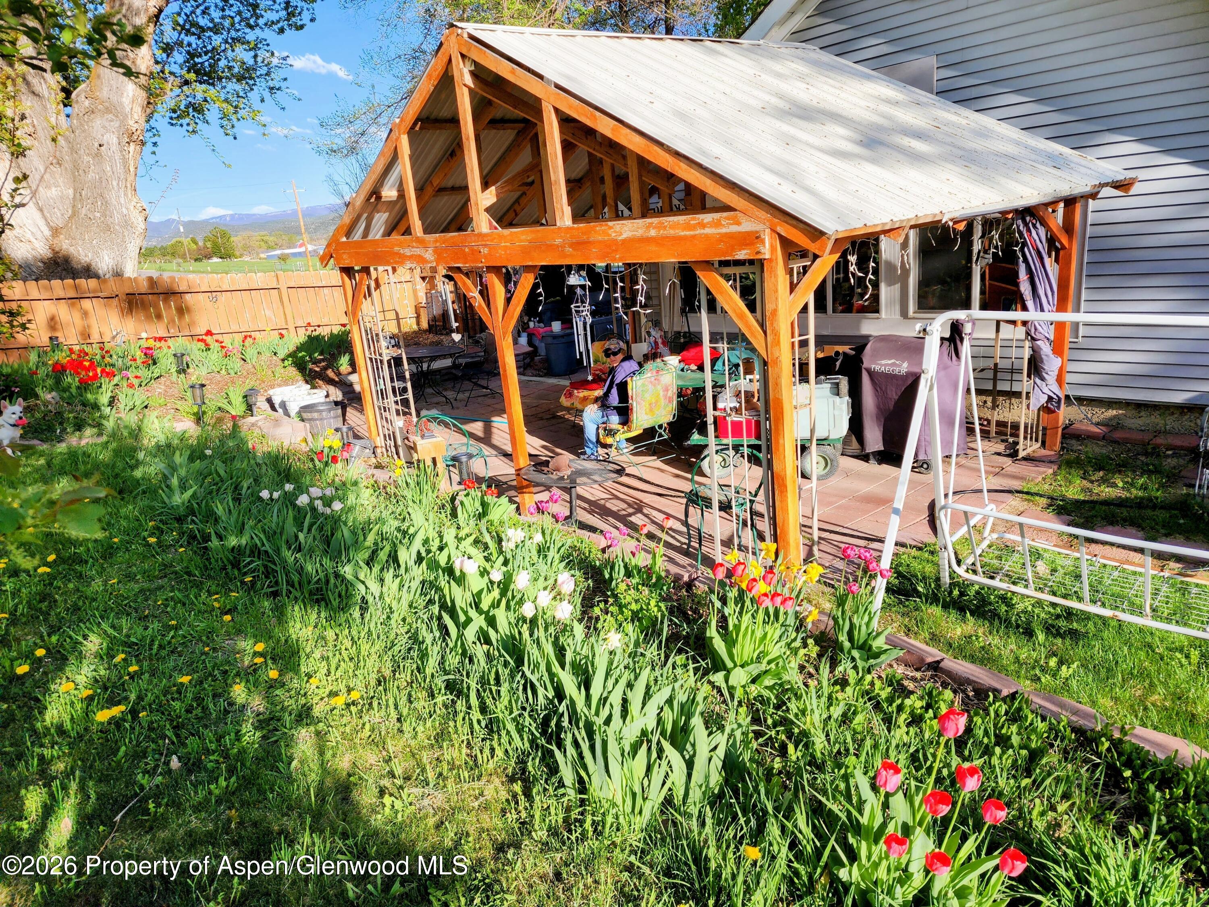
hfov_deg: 73.9
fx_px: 803
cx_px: 604
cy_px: 454
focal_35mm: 23
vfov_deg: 58.9
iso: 12
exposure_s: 1/621
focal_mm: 6.4
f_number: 1.8
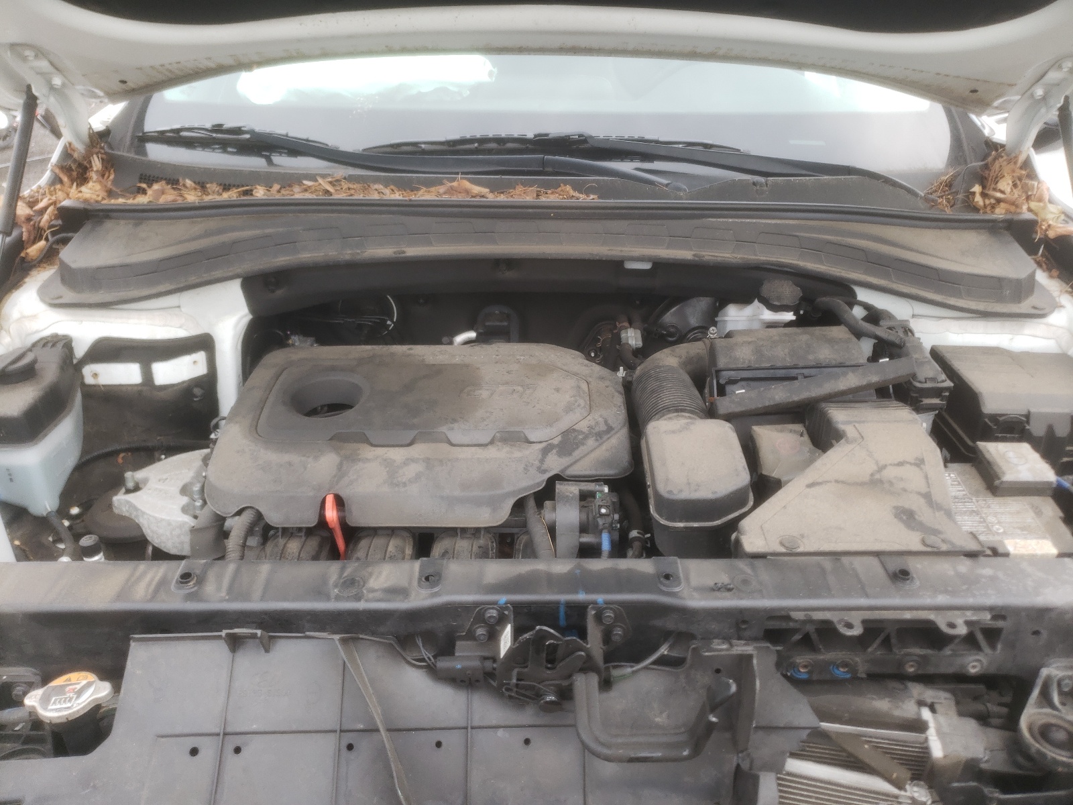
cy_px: 402
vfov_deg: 53.1
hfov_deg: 67.3
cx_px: 536
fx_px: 806
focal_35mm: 26
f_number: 1.5
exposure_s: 1/60.2
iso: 51
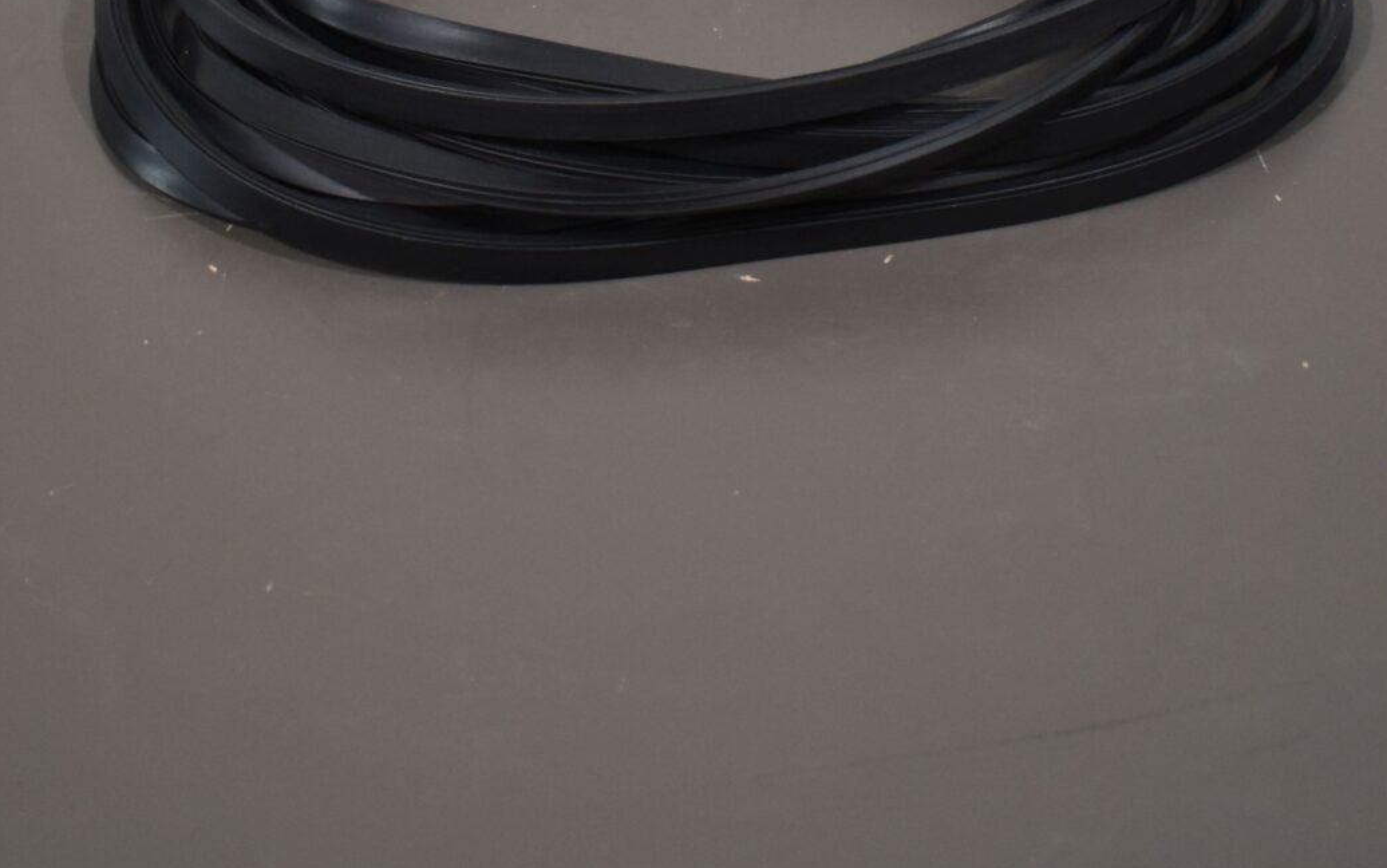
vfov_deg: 18.5
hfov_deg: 30.2
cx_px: 694
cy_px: -74
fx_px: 2571
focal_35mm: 68
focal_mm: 18
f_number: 3.5
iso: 640
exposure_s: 1/250
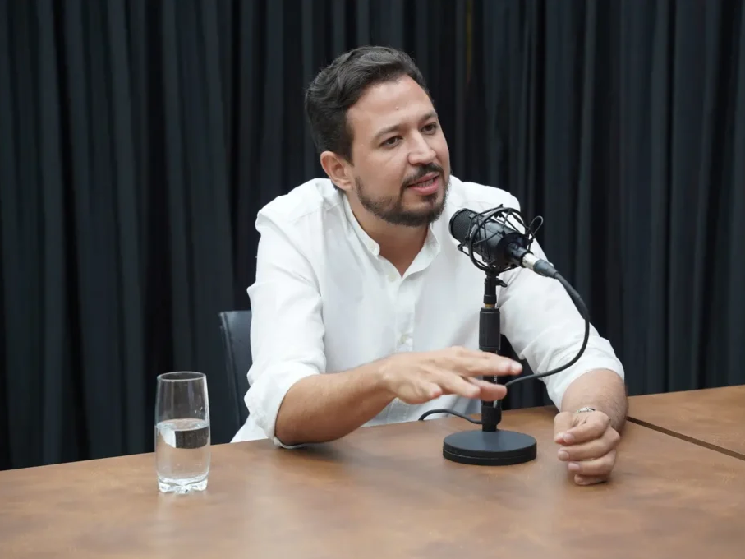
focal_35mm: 76
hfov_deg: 25.7
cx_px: 379
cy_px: 279
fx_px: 1635
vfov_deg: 19.4
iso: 640
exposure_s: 1/160
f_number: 4
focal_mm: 70
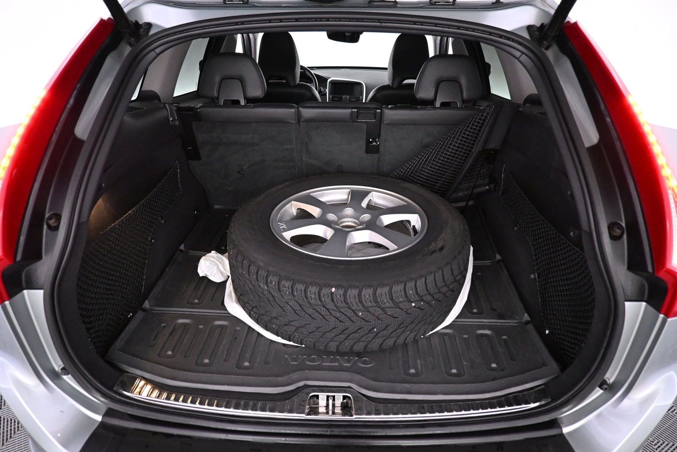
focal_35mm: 24
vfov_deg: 53.1
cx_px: 338
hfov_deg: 73.7
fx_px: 451
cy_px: 226
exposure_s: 1/80
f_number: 3.5
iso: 4000
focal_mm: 16
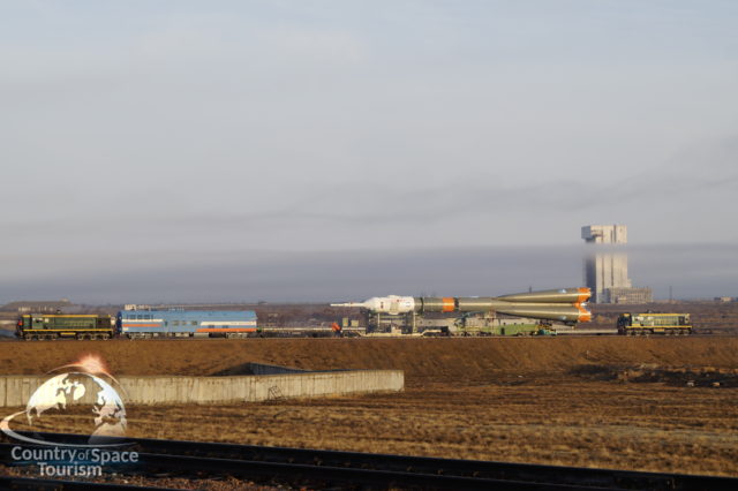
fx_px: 1690
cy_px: 246
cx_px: 369
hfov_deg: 24.6
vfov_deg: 16.5
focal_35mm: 82
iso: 100
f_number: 8
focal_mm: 55
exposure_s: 1/125
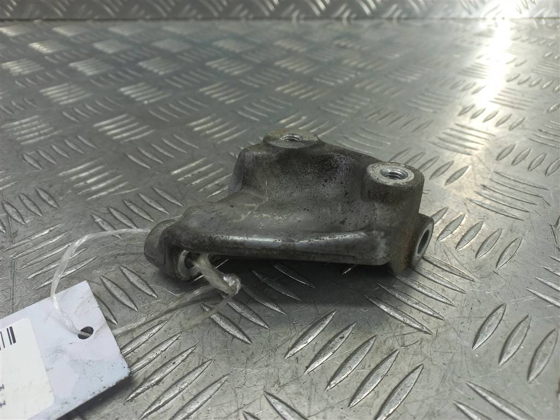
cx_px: 280
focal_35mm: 25
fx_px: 404
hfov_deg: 69.4
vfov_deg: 54.9
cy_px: 210
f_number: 1.8
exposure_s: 1/50
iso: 64
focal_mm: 4.6
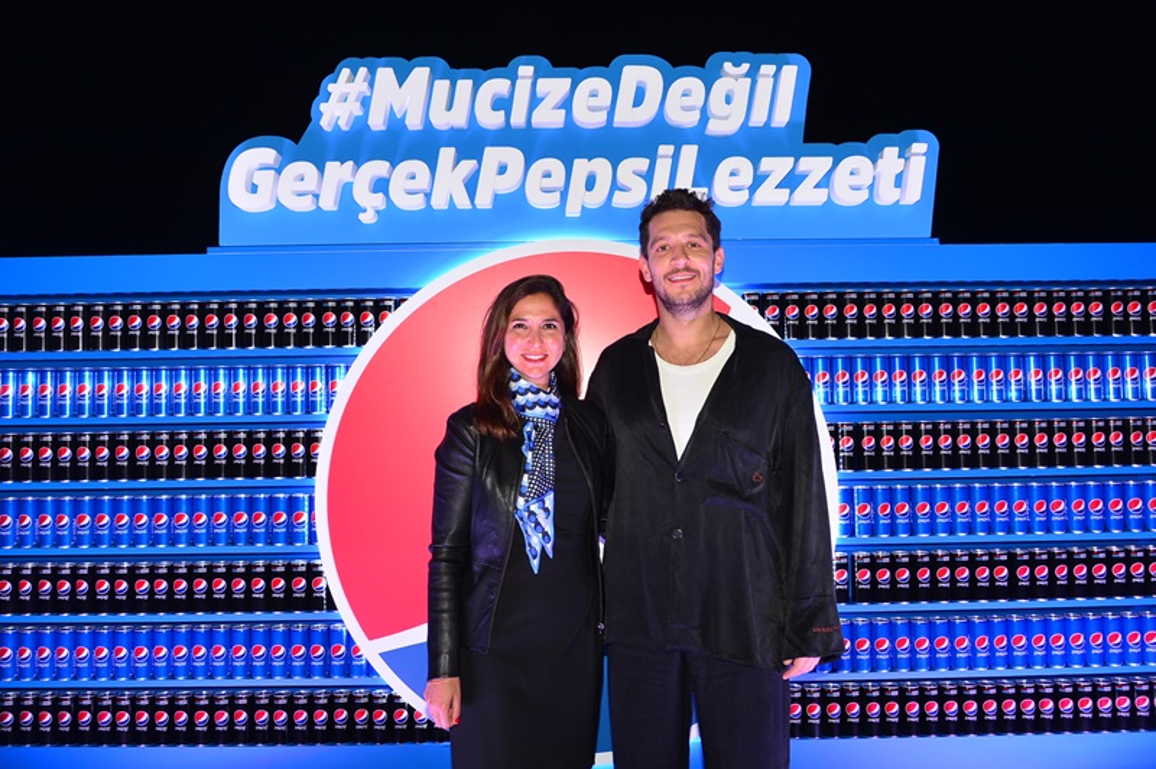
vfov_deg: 46.3
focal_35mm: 28
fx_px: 898
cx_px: 578
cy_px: 384
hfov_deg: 65.5
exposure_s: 1/60
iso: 500
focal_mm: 28
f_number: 6.3
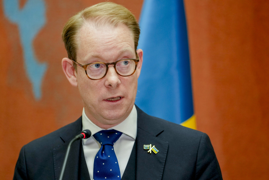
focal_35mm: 286
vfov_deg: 4.8
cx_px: 134
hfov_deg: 7.2
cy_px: 90
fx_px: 2137
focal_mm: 191
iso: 1600
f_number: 2.8
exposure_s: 1/160
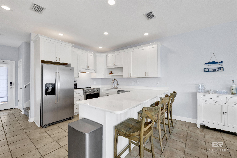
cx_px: 118
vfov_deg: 79.2
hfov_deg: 102.3
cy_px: 79
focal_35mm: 14
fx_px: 95
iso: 400
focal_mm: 14.5
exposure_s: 1/15
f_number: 11
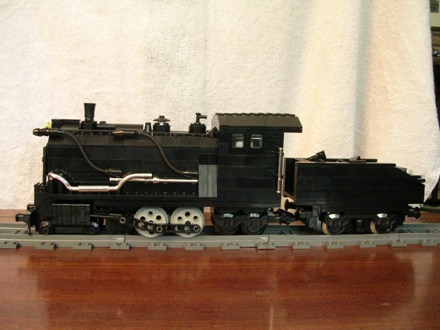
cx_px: 220
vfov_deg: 37.7
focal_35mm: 38
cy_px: 165
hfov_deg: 49.0
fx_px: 483
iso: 200
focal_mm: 5.8
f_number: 2.8
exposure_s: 1/3.1
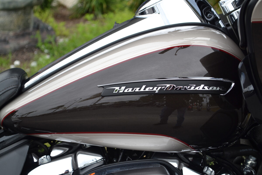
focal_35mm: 75
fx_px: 546
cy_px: 88
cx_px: 131
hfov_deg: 27.0
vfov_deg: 18.2
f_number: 5.6
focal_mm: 50
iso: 110
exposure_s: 1/125
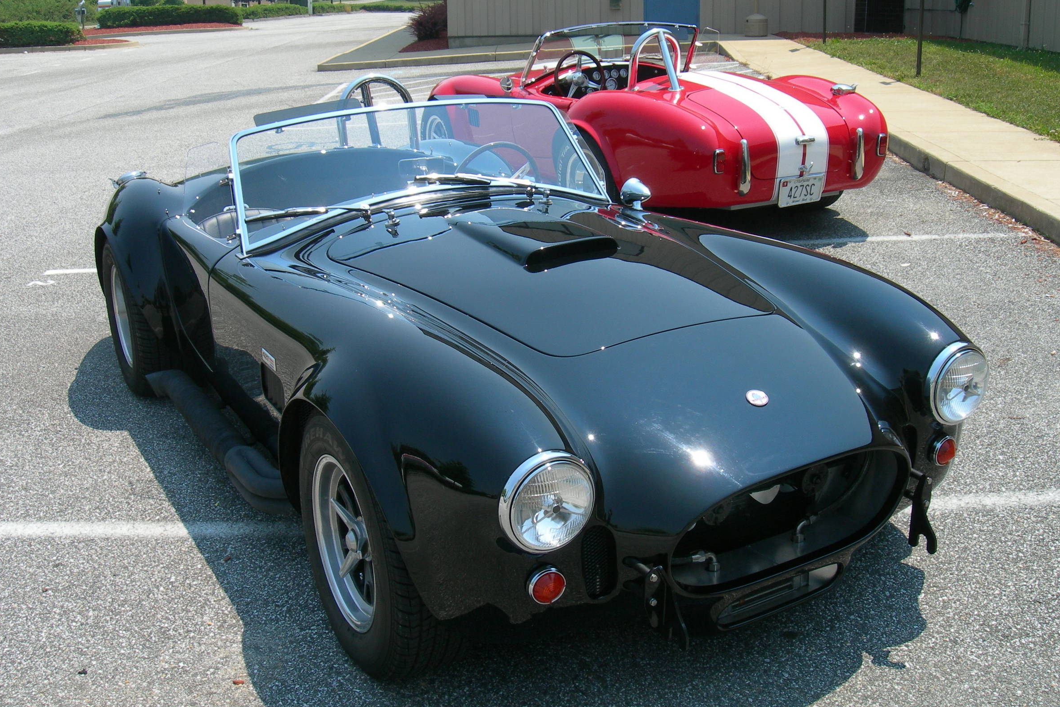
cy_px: 330
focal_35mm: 40
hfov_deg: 48.5
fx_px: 1178
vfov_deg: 33.4
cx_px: 524
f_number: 4.8
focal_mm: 7.8
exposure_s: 1/375
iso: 50
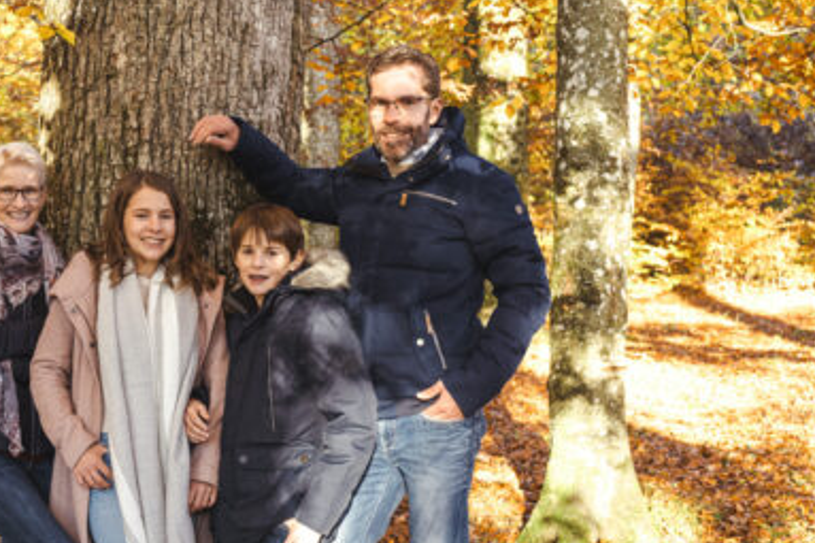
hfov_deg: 30.9
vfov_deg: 21.1
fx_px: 1448
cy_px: 367
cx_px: 204
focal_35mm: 64
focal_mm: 35
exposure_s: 1/100
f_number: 3.2
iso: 250
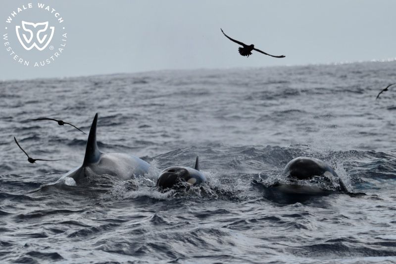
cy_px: 132
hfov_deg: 7.9
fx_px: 2859
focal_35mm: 260
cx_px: 198
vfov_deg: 5.3
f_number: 5.6
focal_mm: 260
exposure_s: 1/8000
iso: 500
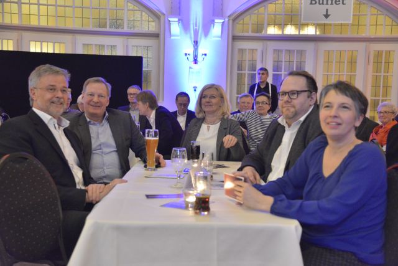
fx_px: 531
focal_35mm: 48
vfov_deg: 28.1
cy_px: 133
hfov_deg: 41.1
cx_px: 199
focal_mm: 48
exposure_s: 1/30
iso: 6400
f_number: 4
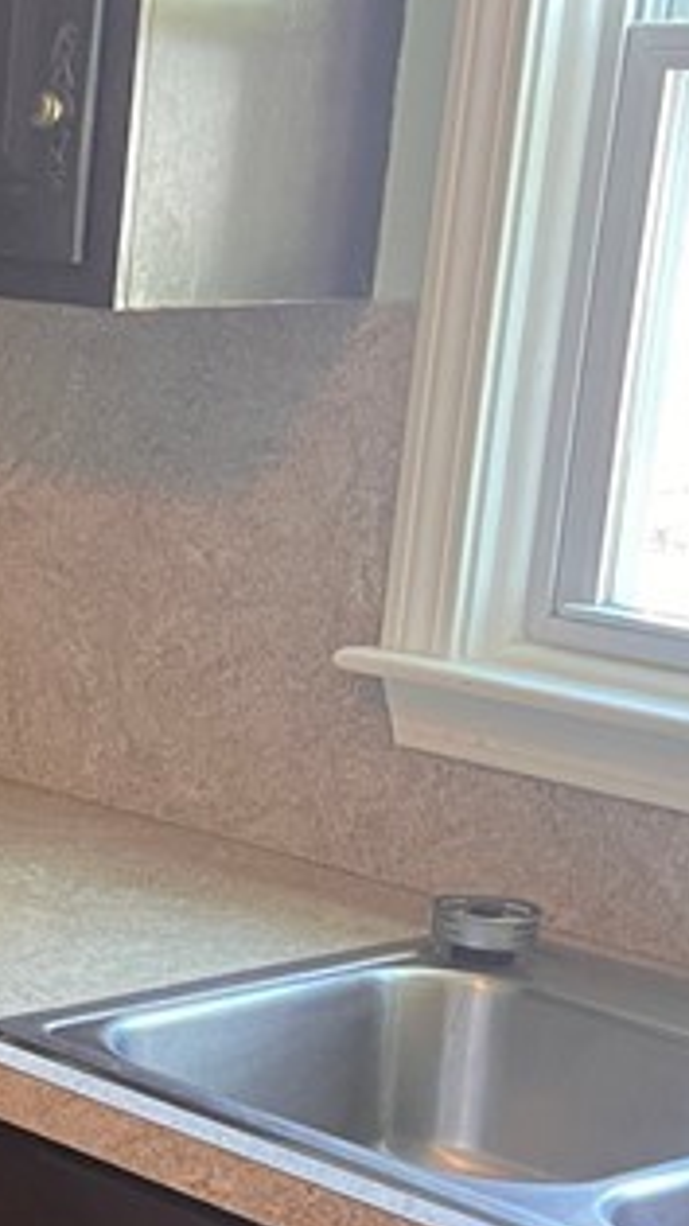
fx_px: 2990
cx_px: -837
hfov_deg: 11.4
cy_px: 775
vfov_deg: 23.1
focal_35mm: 92
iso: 400
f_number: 1.6
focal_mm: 5.1
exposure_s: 1/60
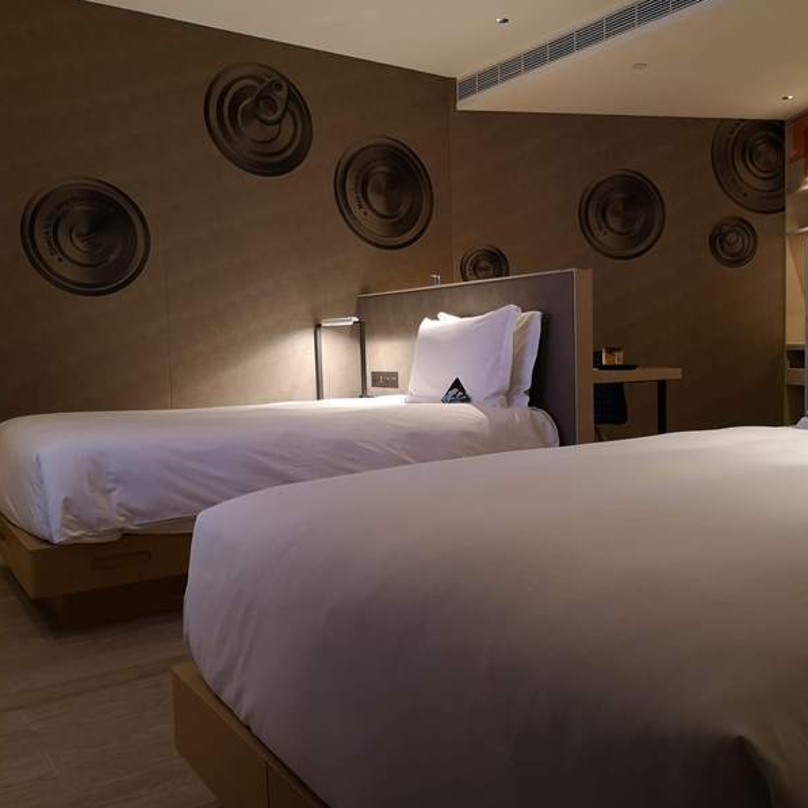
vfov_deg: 51.1
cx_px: 506
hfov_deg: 50.6
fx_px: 845
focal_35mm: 32
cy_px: 403
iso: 400
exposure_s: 1/30
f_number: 1.8
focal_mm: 3.95
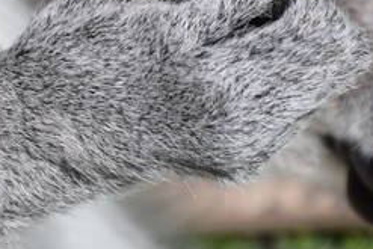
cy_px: -292
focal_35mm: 1600
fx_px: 16589
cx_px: 128
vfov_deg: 0.9
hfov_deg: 1.3
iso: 400
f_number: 7.1
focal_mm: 165
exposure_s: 1/2000
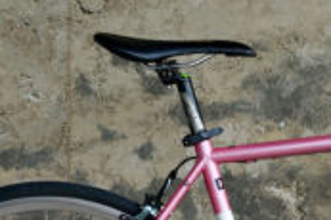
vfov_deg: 8.7
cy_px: 240
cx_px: 337
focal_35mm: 156
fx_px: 1434
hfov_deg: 13.0
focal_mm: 25
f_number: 4.5
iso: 200
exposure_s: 1/80
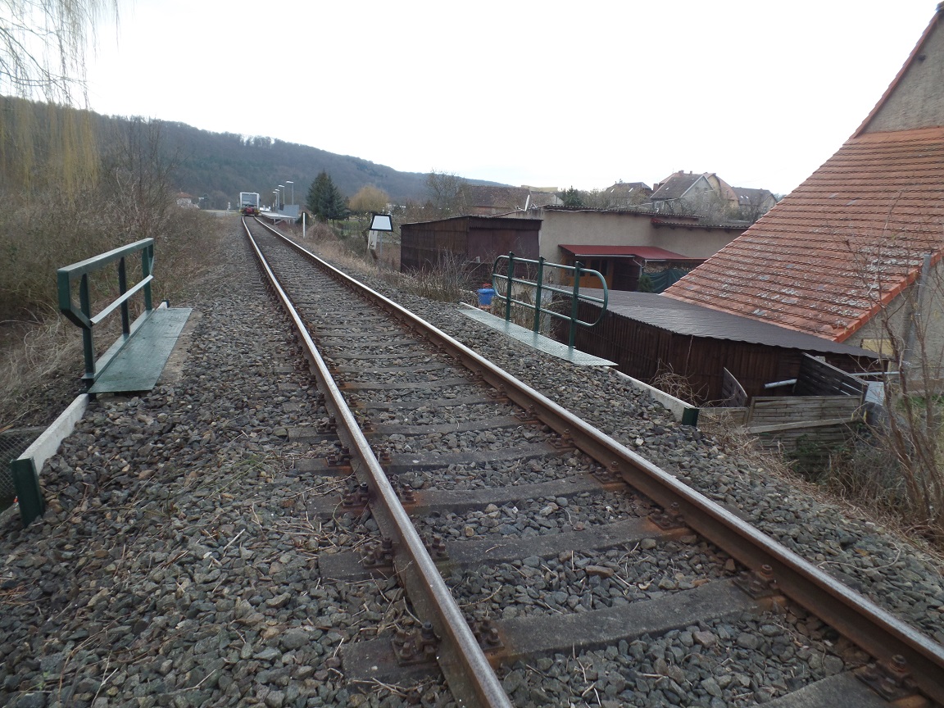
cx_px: 472
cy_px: 354
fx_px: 627
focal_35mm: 23
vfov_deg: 58.9
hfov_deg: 73.9
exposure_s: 1/60
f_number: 3.5
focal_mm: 4.1
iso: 100
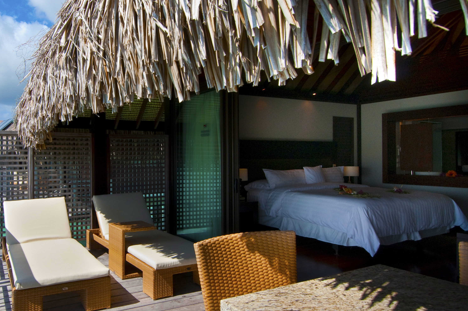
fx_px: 338
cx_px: 136
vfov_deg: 49.4
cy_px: 158
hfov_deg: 66.4
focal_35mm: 26
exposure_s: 1/320
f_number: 8
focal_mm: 12
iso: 200
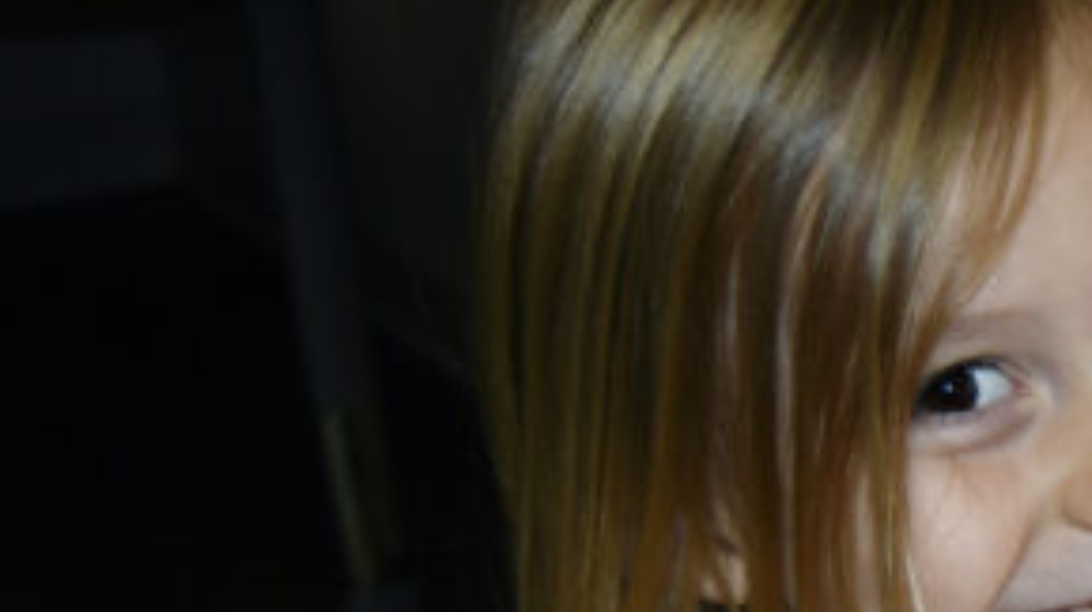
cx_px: 1757
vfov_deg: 8.1
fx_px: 4195
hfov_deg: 13.7
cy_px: 988
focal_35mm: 145
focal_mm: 26
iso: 140
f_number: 4
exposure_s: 1/250
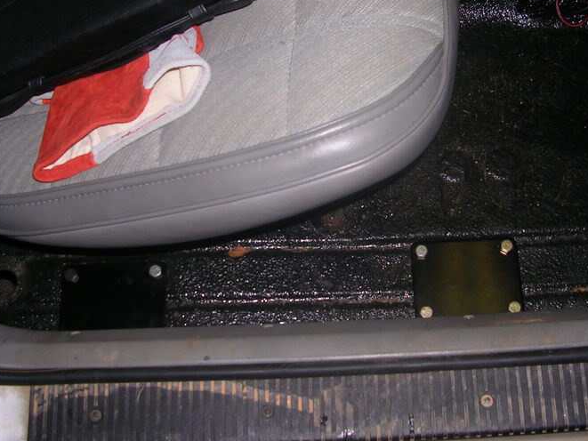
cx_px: 328
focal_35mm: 46
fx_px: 782
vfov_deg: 31.5
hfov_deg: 41.2
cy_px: 210
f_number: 2.8
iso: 50
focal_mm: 5.8
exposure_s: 1/60.1
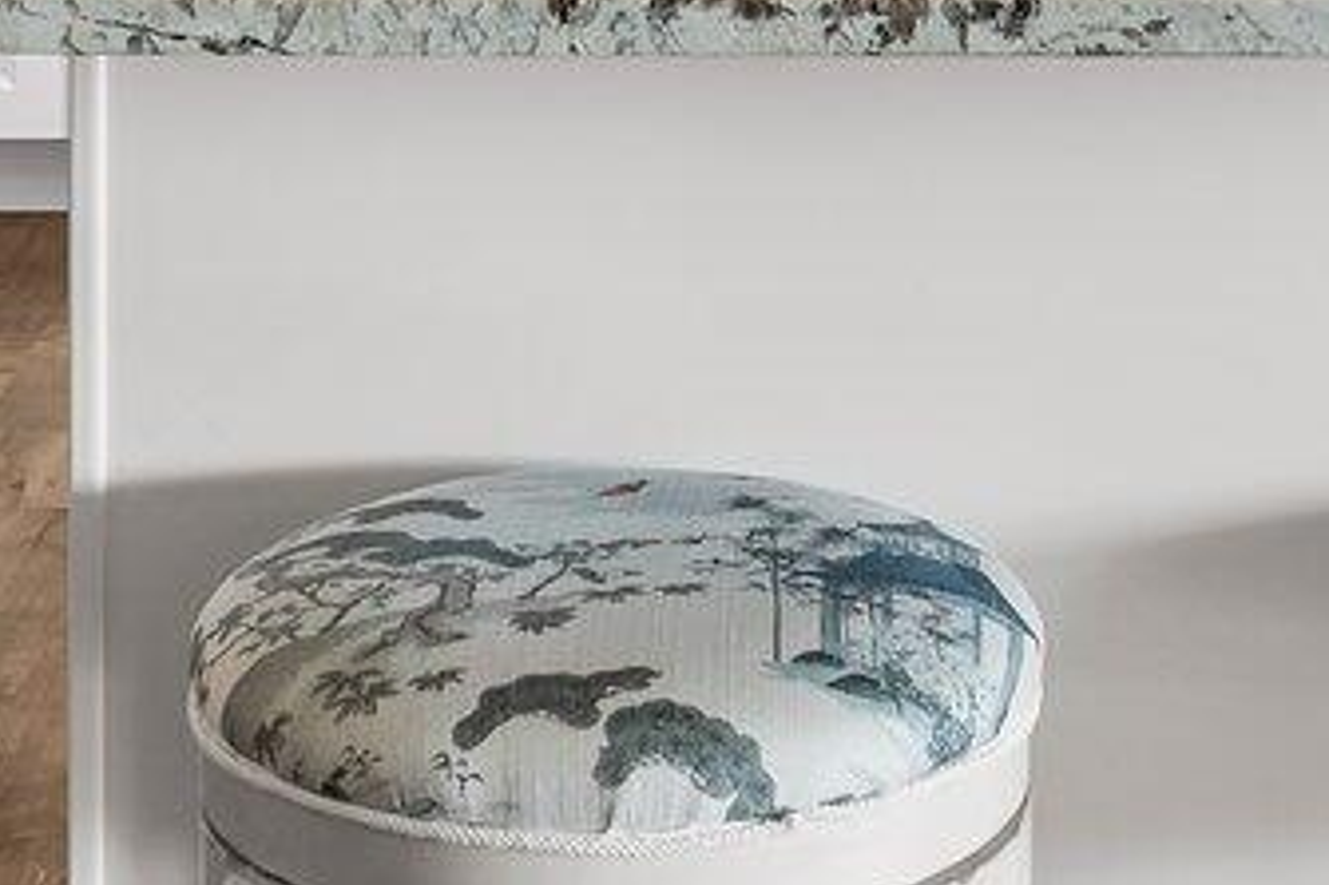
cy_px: -808
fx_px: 4081
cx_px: 809
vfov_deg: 11.3
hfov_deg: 18.5
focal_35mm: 111
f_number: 8
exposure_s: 1/4
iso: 400
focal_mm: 18.1
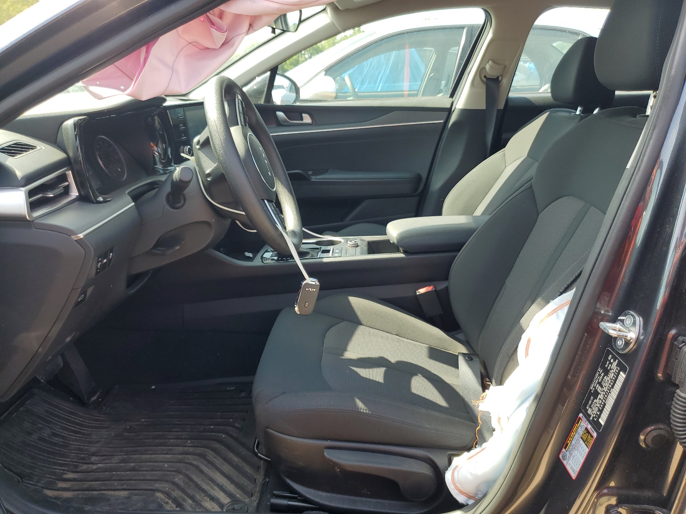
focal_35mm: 26
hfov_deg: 67.3
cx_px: 343
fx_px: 515
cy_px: 257
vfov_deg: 53.1
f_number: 1.5
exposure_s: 1/345
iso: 50
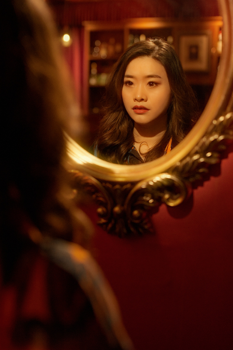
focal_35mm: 50
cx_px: 116
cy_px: 175
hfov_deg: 26.9
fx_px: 486
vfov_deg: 39.6
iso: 1250
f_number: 2.5
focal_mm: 50
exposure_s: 1/500
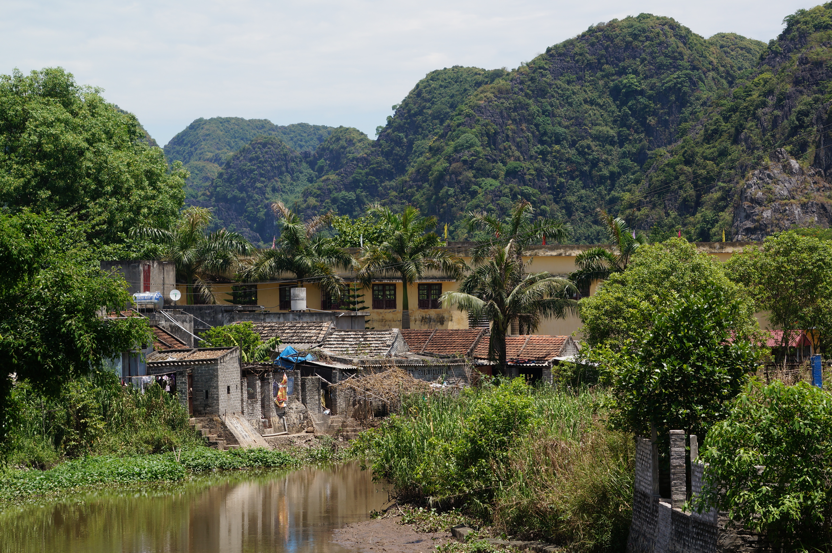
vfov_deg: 11.1
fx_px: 2840
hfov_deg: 16.7
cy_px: 276
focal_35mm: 123
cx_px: 416
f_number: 9
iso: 100
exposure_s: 1/200
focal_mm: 82
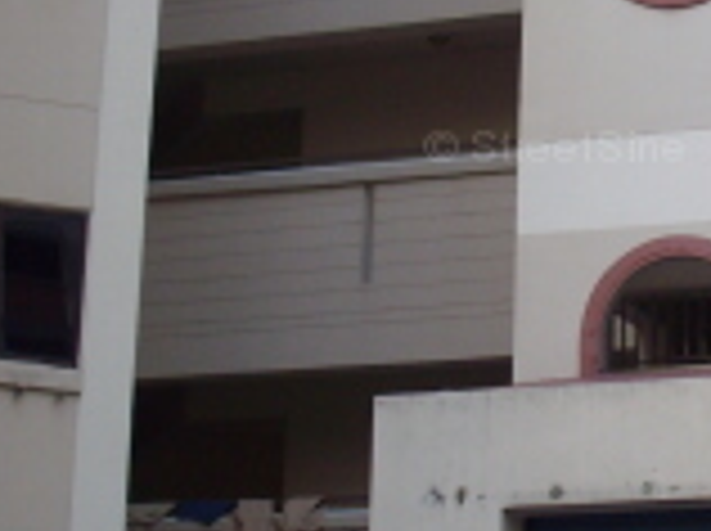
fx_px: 2646
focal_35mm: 129
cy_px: 153
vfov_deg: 11.4
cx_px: 760
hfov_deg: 15.0
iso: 80
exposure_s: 1/50
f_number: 5.6
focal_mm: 6.2
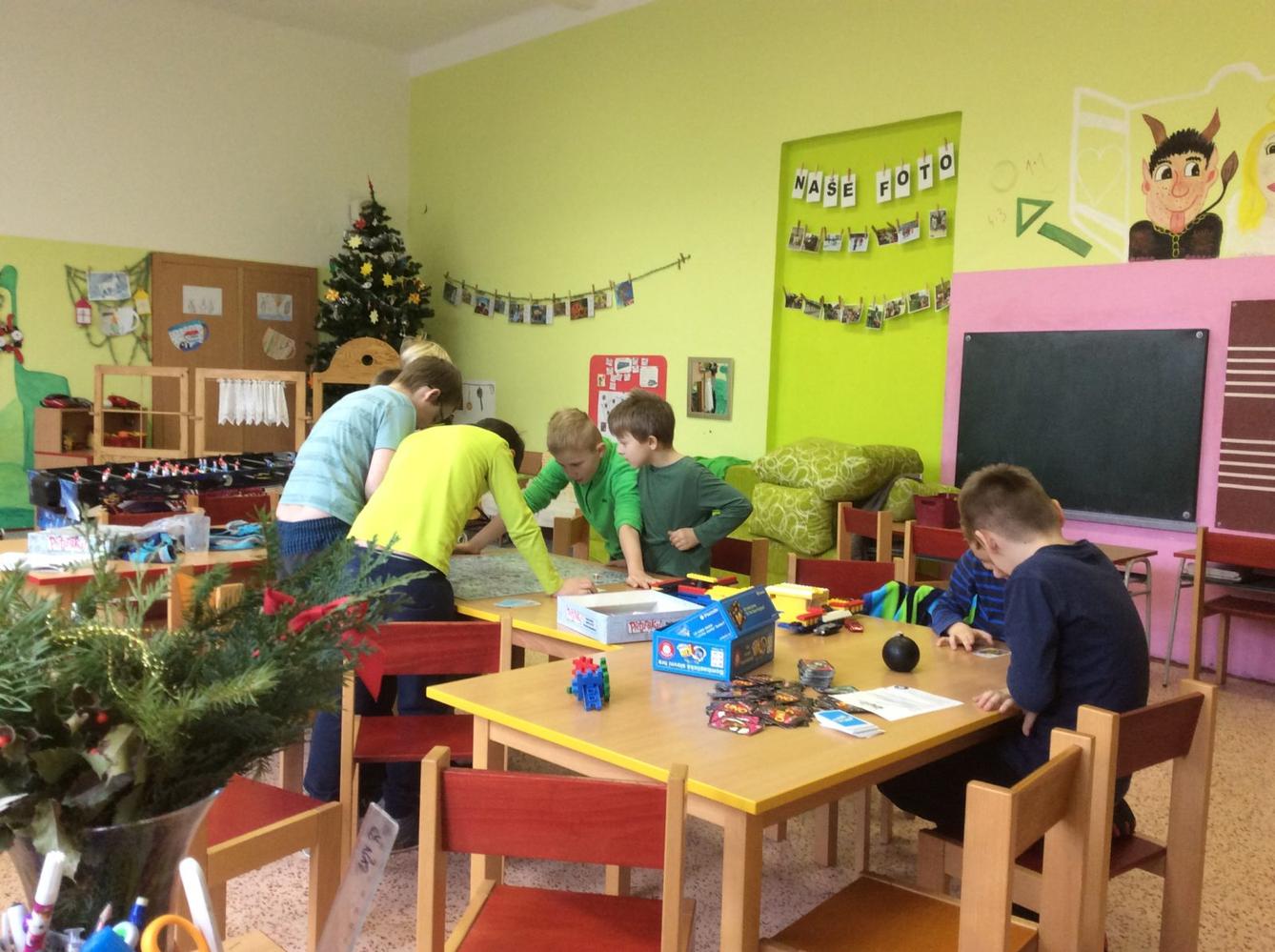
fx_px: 1177
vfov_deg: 44.0
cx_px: 638
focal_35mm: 32
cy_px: 476
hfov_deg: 56.9
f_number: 2.4
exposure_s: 1/25
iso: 80
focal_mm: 3.3
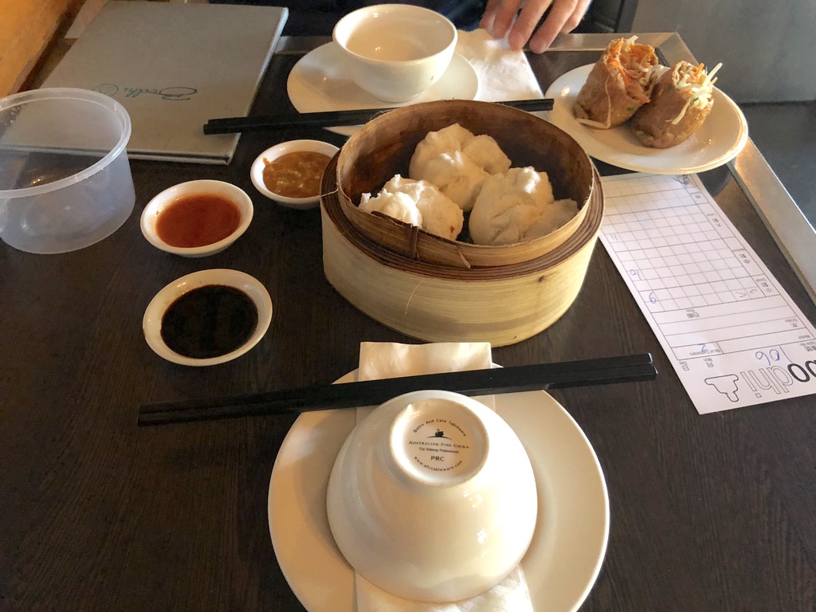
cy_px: 306
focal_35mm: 28
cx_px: 408
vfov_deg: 49.7
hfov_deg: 63.4
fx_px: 660
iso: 100
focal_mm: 4
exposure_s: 1/5
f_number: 1.8
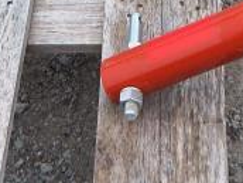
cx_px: 165
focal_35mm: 131
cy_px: -192
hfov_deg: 15.0
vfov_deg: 10.4
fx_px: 920
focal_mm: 4
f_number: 3
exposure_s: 1/80
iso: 125
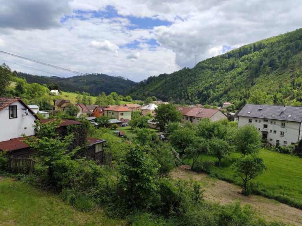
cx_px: 151
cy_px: 113
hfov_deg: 73.9
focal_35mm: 23
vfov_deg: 58.9
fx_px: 201
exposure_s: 1/1301
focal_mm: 6.19
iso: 50
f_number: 1.65
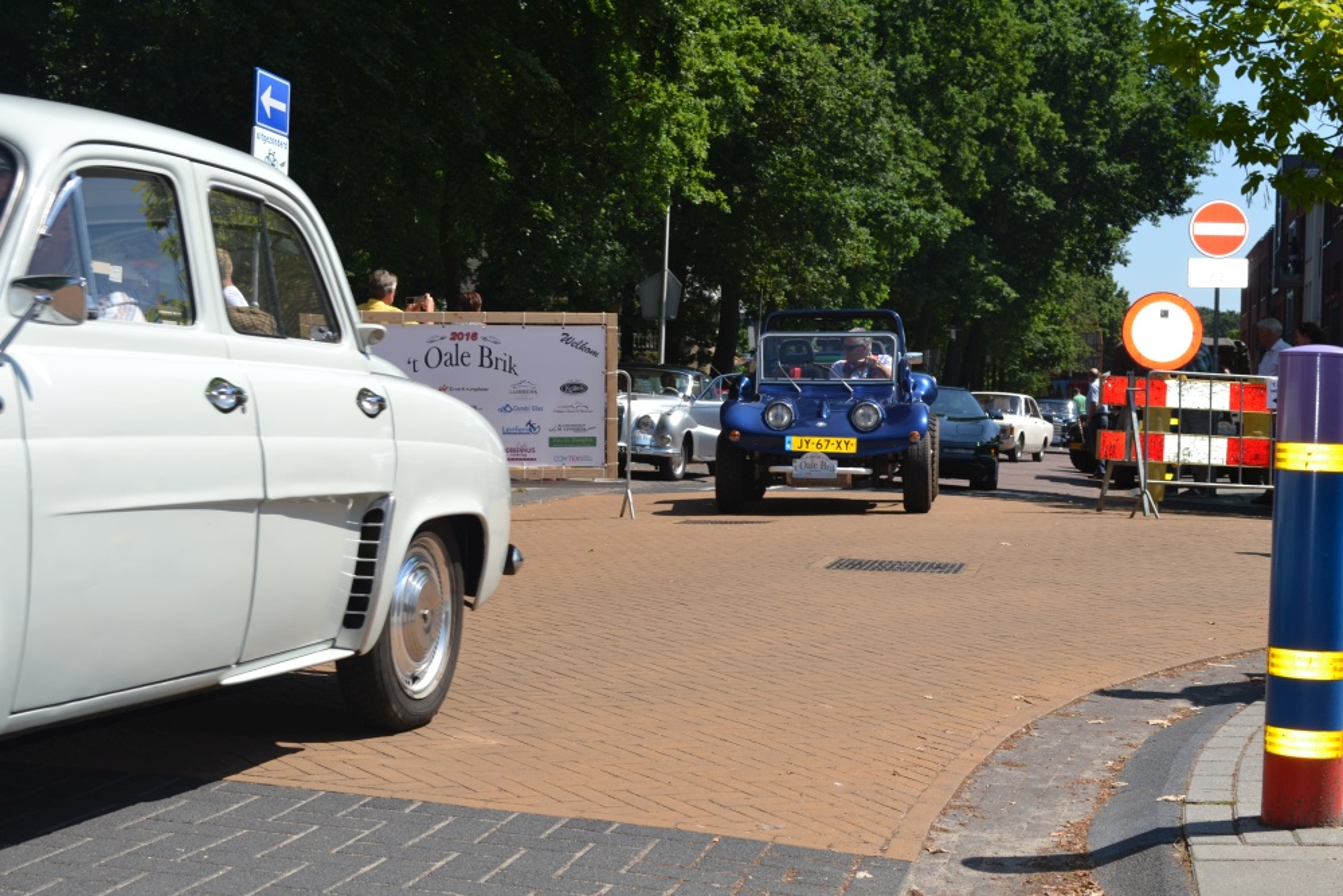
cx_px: 672
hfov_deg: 36.9
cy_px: 448
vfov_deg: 25.1
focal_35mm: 54
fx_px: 2015
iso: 100
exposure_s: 1/200
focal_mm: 36
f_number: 9
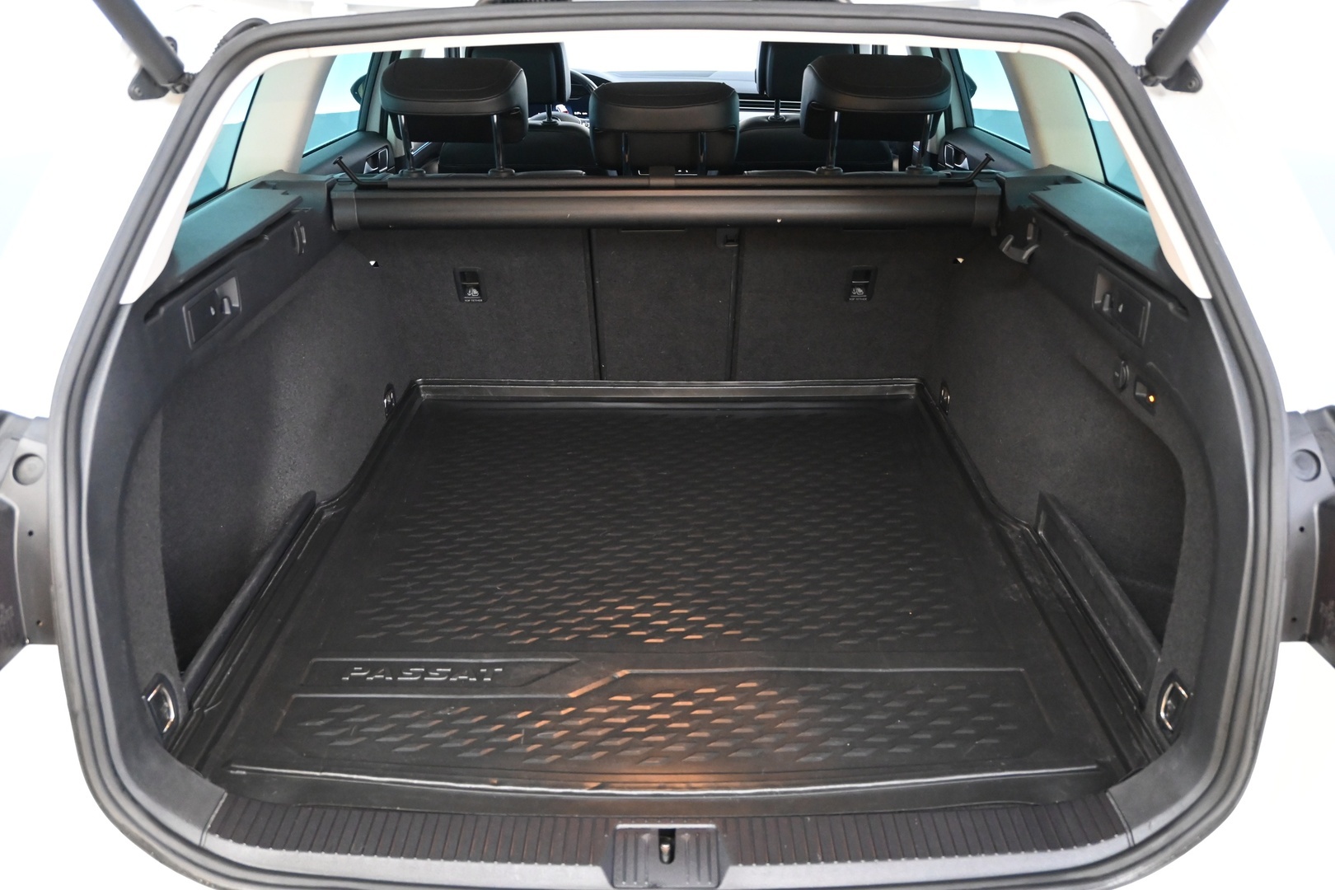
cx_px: 668
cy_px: 445
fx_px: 1085
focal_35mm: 29
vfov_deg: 44.6
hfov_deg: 63.2
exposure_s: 1/25
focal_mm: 19.5
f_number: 3.8
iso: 3200
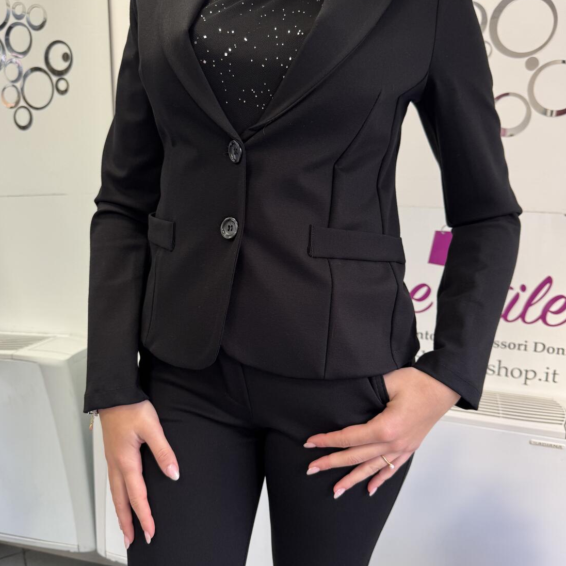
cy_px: 280
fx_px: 536
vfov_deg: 55.6
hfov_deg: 55.6
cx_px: 280
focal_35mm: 29
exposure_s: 1/100
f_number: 1.78
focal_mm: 6.76
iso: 100
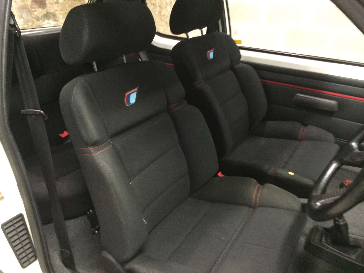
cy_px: 136
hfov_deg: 61.7
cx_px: 182
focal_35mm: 29
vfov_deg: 48.2
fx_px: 305
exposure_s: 1/15
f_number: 2.2
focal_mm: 4.15
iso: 400
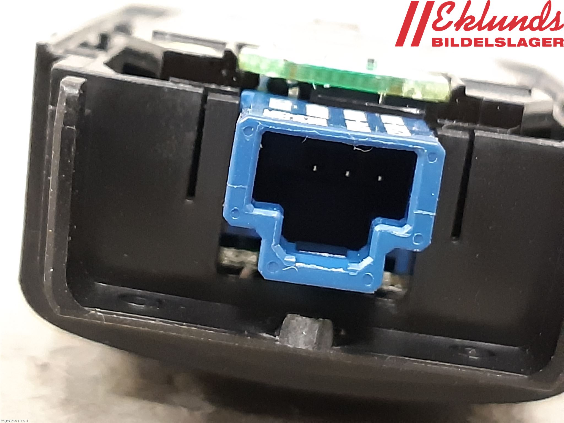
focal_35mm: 26
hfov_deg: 67.3
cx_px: 282
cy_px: 212
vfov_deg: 53.1
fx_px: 424
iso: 500
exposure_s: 1/25
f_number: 1.7
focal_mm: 3.93
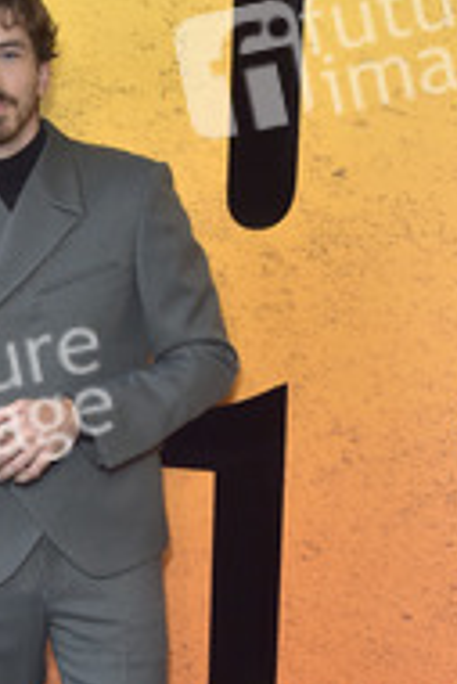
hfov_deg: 16.8
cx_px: 34
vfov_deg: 24.7
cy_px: 594
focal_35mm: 80
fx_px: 1520
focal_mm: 38
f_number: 6.3
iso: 640
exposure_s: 1/250
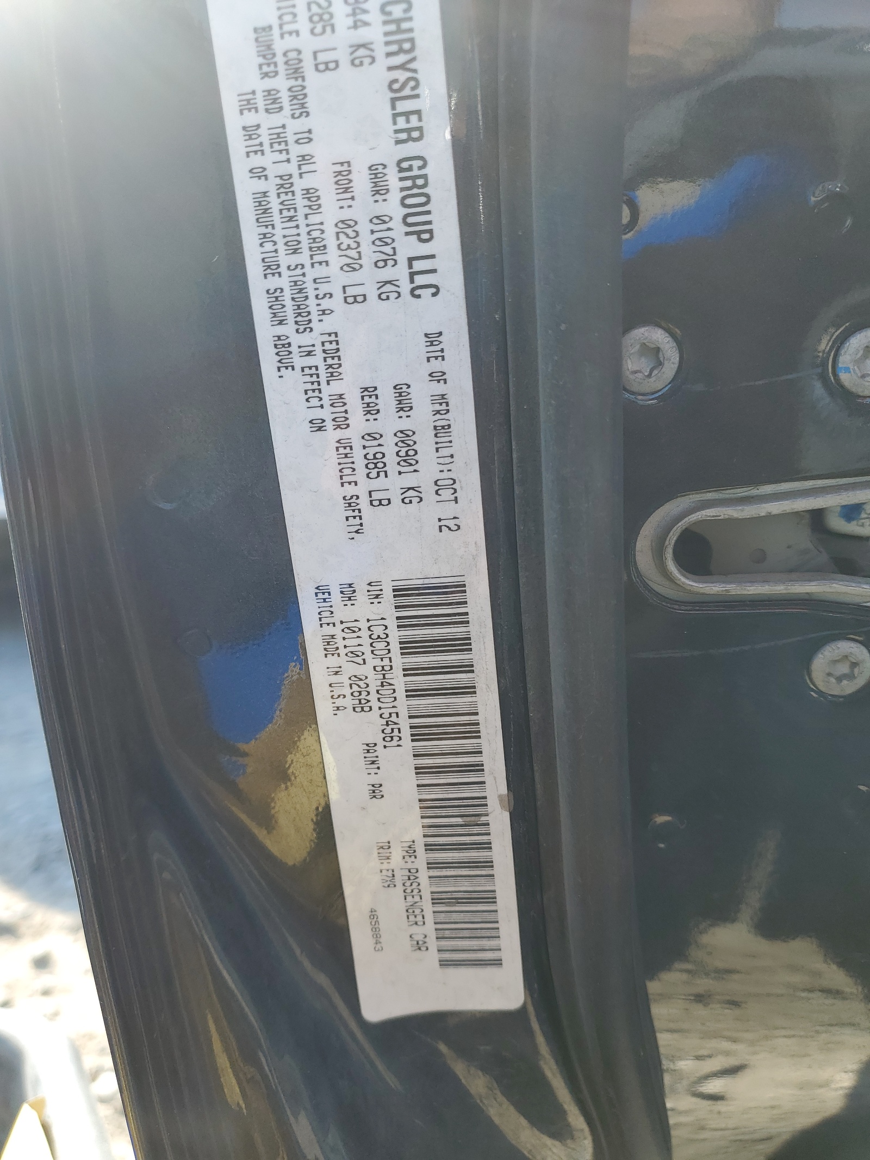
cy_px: 580
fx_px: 871
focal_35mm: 26
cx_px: 435
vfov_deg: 67.3
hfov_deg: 53.1
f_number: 1.5
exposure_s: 1/714
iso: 50
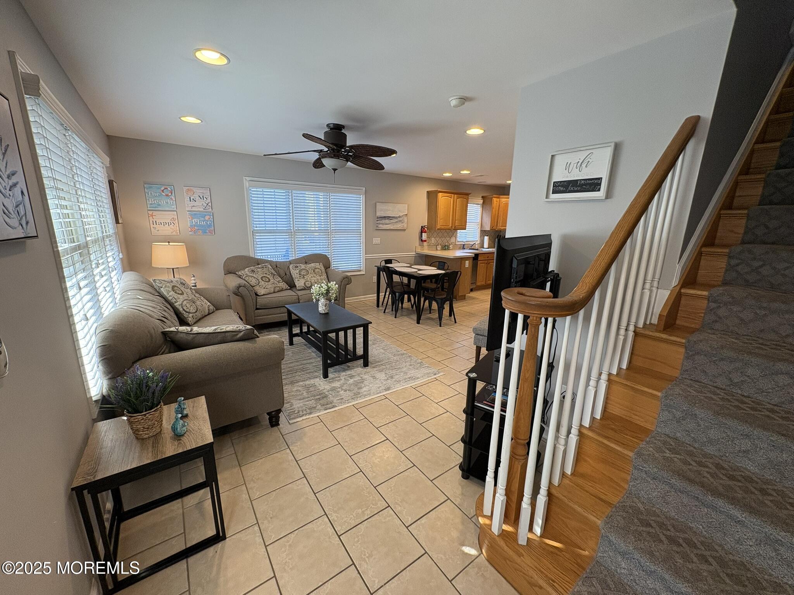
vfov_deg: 85.7
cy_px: 298
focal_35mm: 14
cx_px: 397
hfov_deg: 102.1
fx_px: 321
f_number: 2.2
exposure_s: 1/60
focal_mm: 2.22
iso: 125
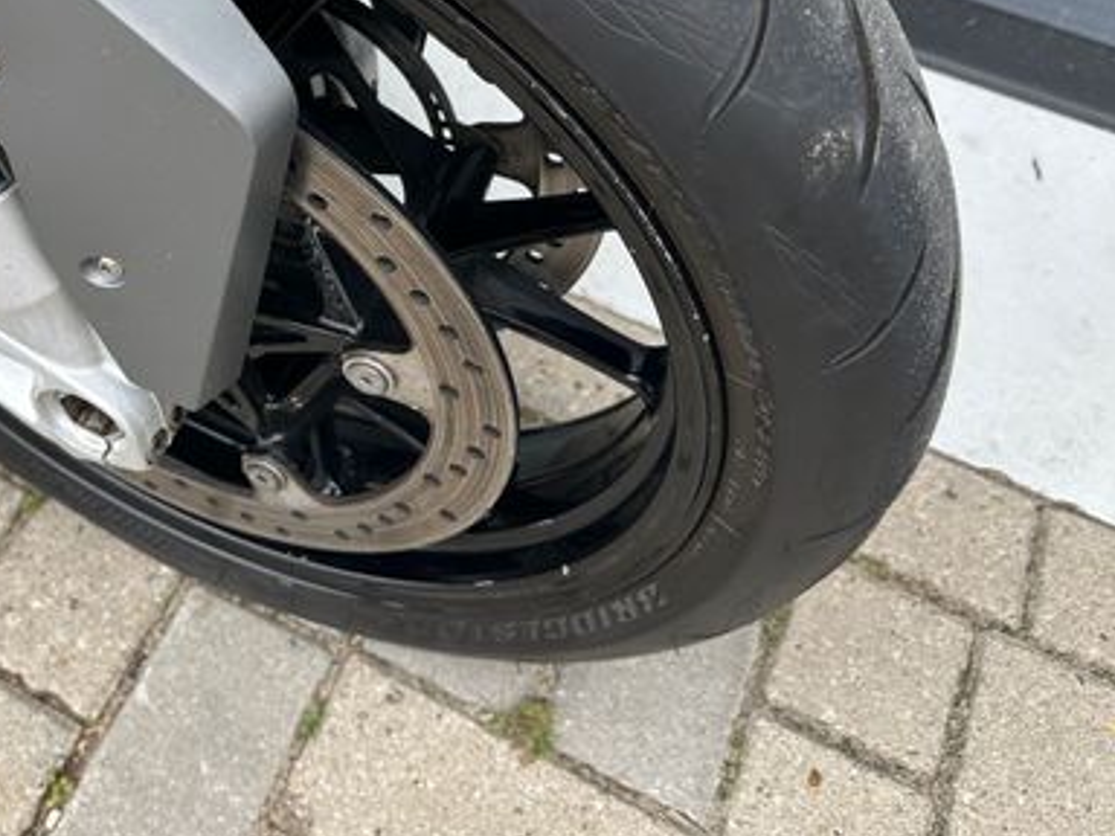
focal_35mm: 40
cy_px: 157
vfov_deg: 34.7
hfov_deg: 45.3
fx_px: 1288
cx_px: 287
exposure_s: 1/331
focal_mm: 6.86
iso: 80
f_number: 1.78
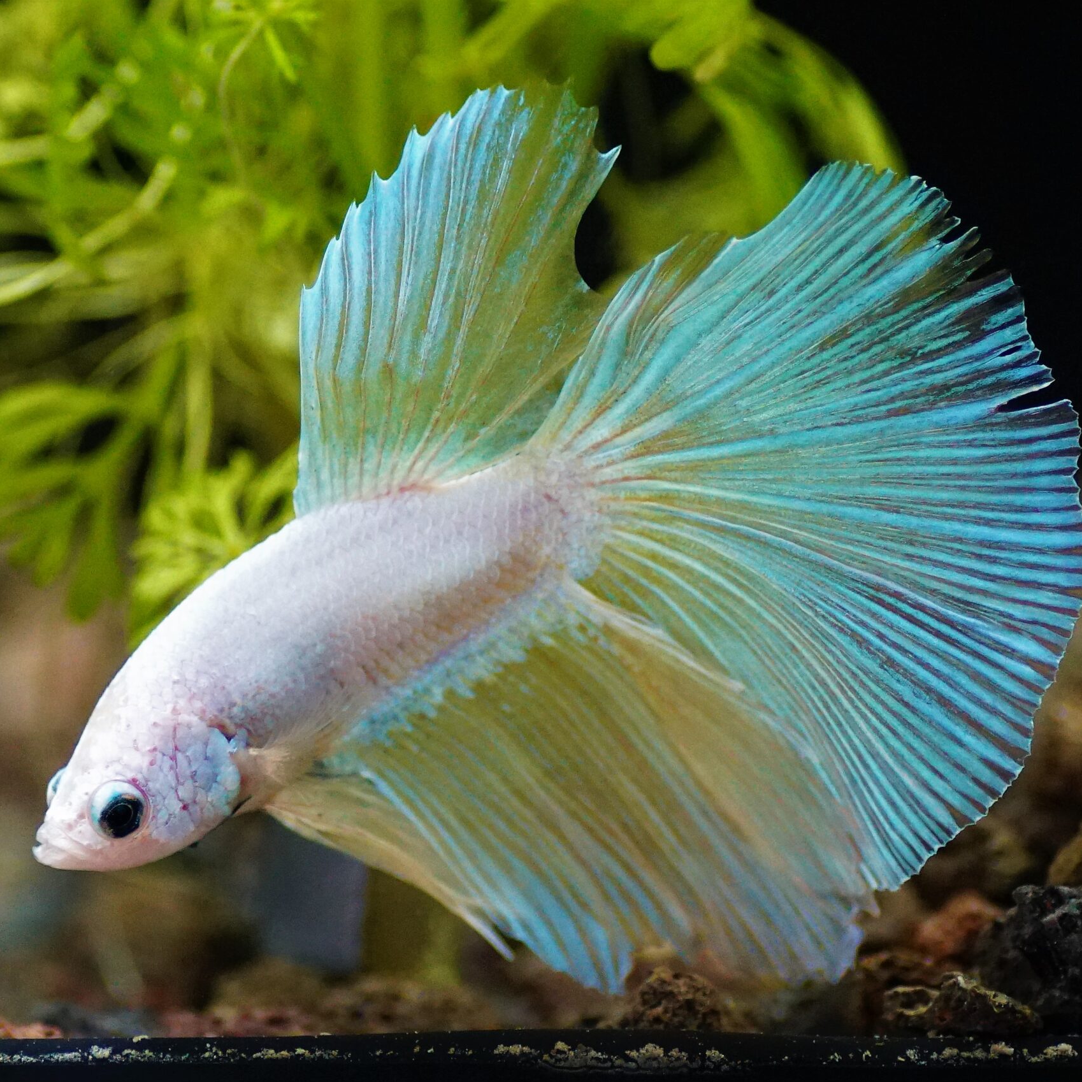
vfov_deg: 10.1
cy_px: 543
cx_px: 631
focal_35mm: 173
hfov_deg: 10.1
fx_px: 6118
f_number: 2.8
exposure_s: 1/320
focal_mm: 90
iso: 2500
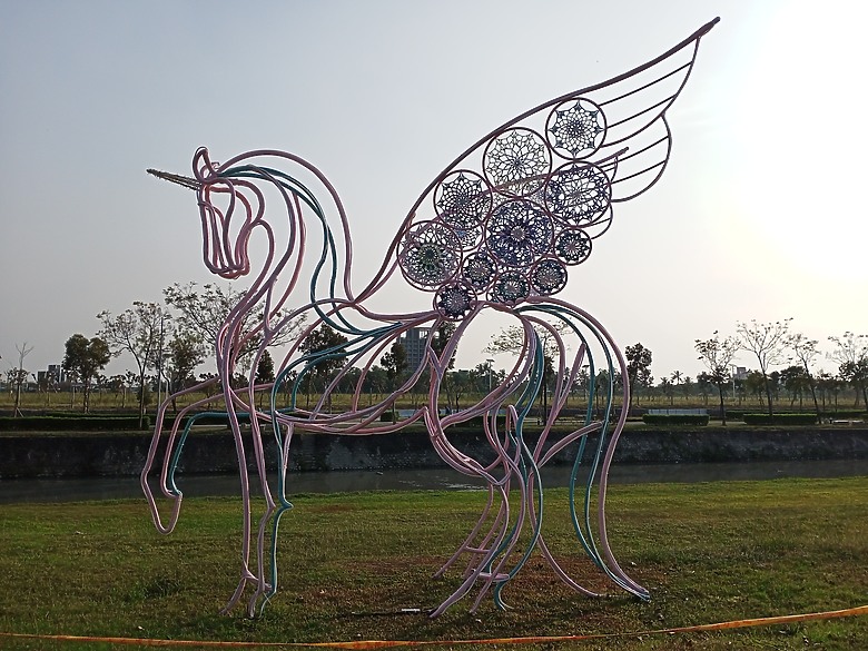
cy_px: 326
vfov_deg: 49.7
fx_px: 702
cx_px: 434
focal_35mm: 28
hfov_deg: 63.4
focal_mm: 4.05
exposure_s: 1/2740
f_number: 1.8
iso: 112
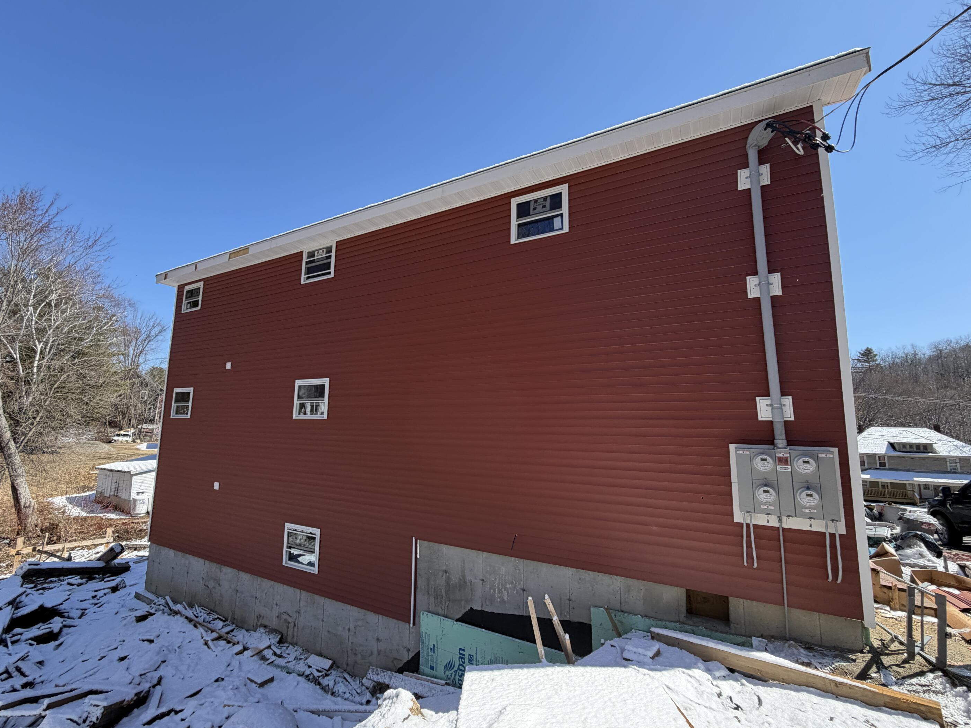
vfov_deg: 81.7
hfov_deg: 98.2
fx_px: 421
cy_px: 367
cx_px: 478
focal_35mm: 15
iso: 40
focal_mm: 2.22
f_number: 2.2
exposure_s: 1/658
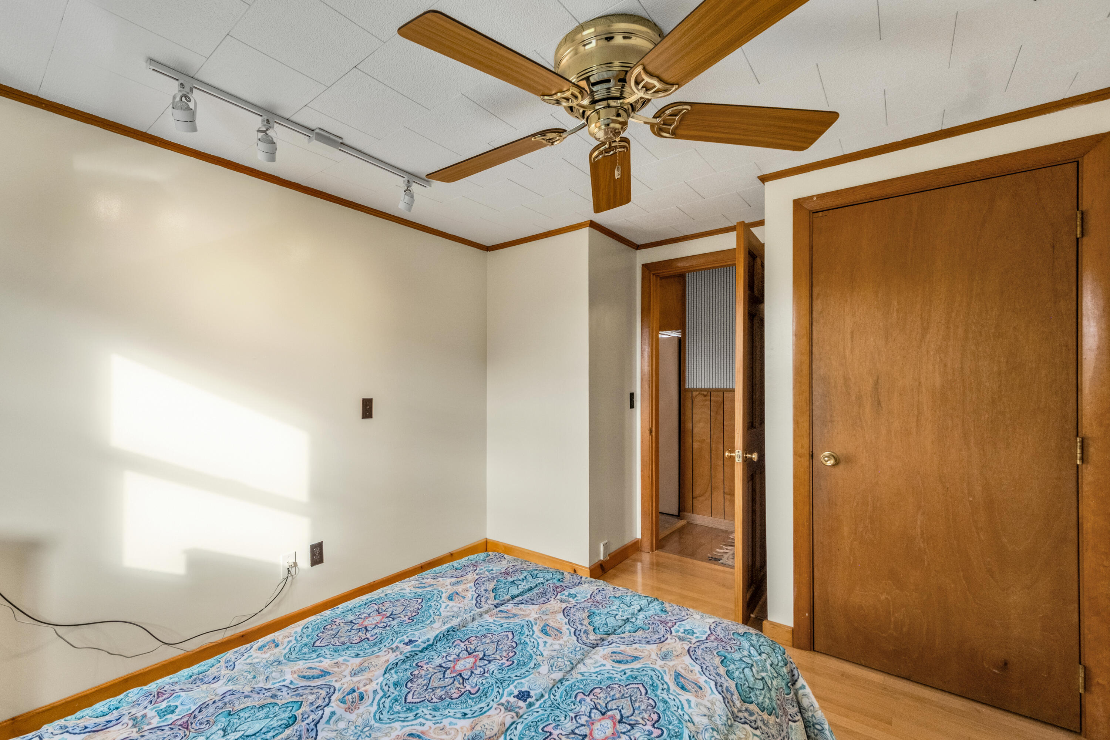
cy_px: 370
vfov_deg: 85.4
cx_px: 555
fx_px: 401
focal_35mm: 13
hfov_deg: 108.3
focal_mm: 8.9
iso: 500
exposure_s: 1/20
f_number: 8
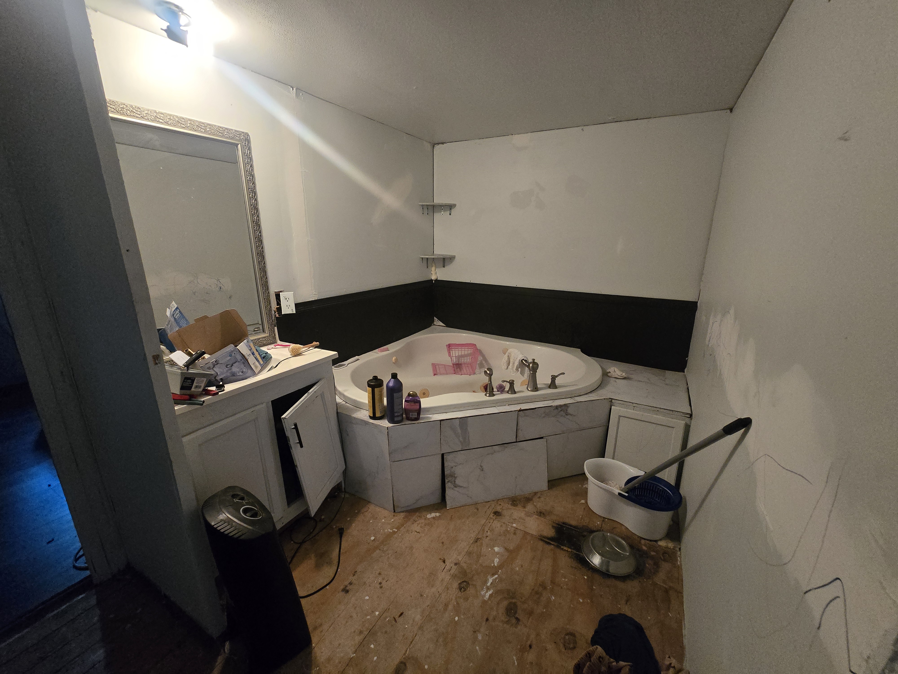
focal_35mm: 13
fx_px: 337
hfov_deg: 106.2
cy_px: 337
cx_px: 449
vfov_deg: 89.9
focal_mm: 2.2
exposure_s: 1/60
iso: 1250
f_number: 2.2
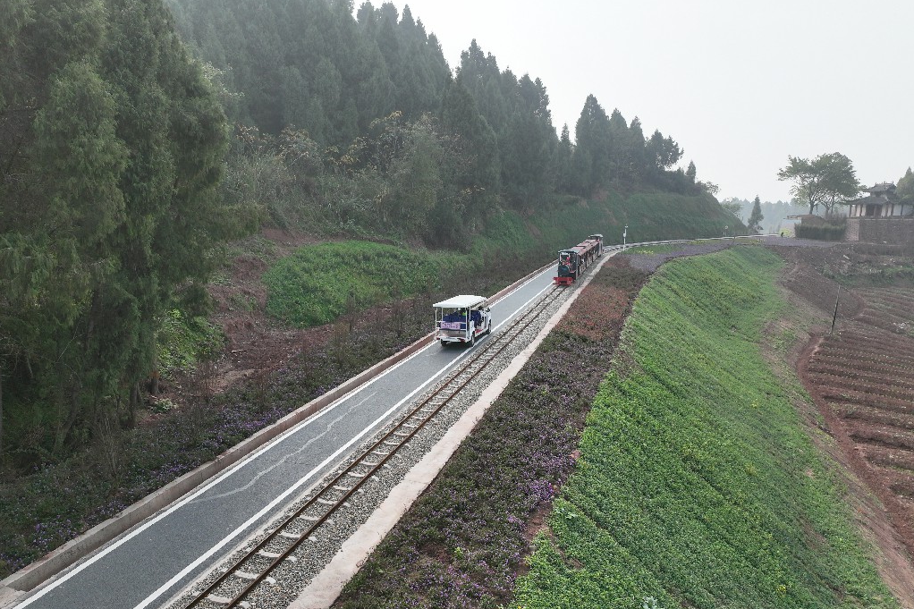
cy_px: 325
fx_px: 635
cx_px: 457
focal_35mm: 25
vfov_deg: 51.2
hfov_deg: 71.5
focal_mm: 12.29
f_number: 2.8
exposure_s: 1/3200
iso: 410
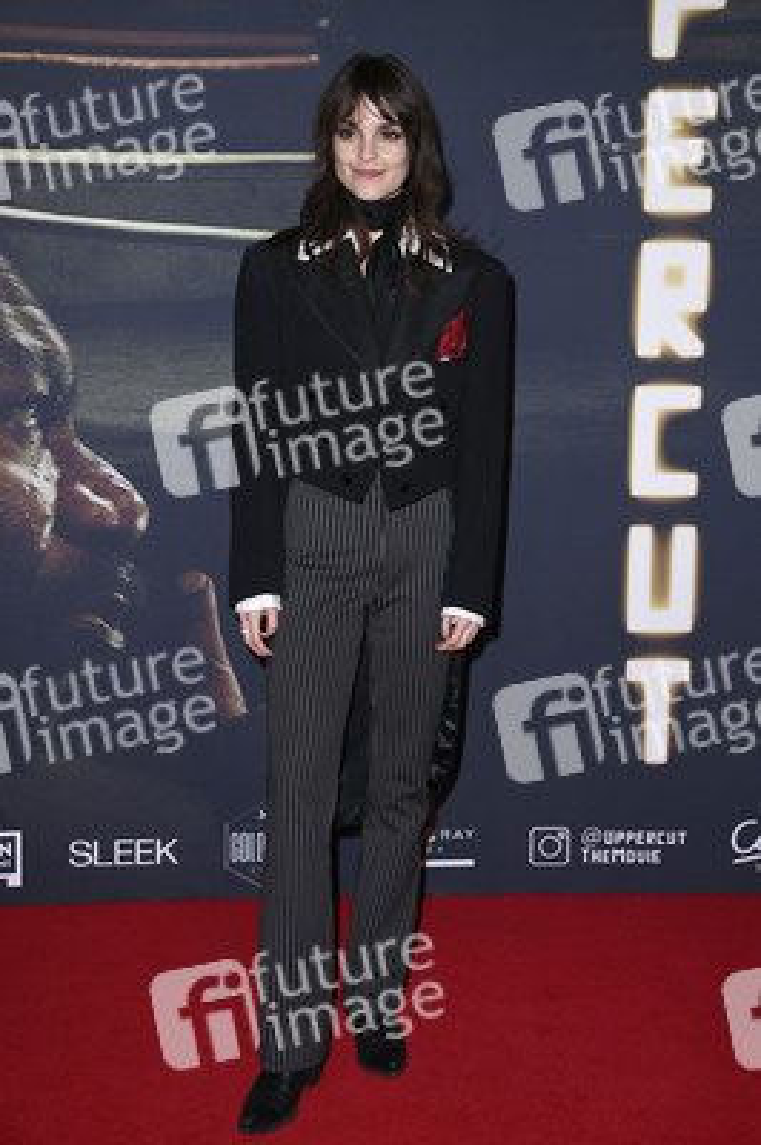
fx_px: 1747
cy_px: 572
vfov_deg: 36.3
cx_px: 380
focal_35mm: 55
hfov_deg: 24.6
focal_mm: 55
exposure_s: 1/200
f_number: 5.6
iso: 500
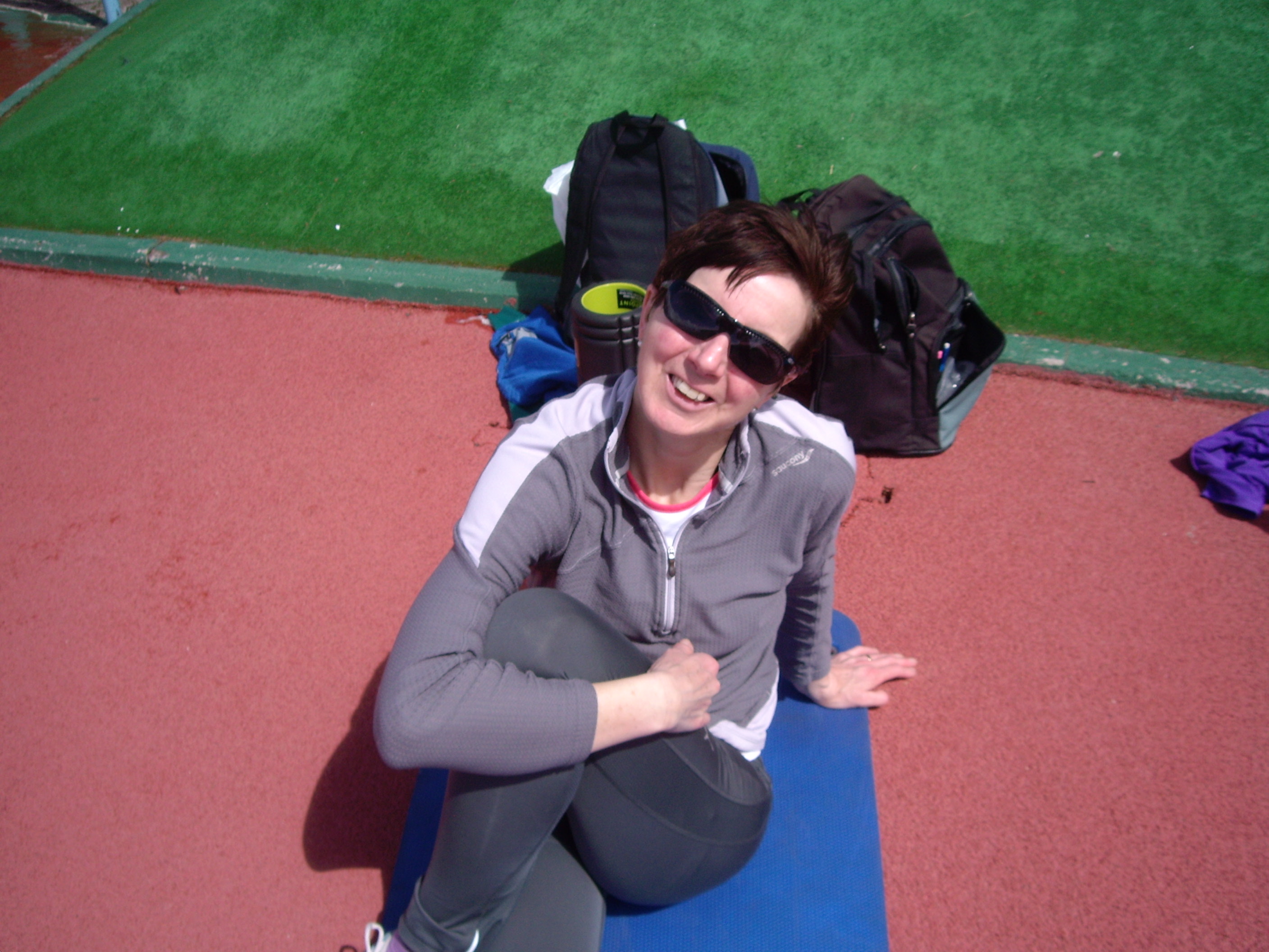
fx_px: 1393
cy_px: 476
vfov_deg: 37.7
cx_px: 634
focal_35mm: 38
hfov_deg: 49.0
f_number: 4.3
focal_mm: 6.2
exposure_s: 1/640
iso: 64
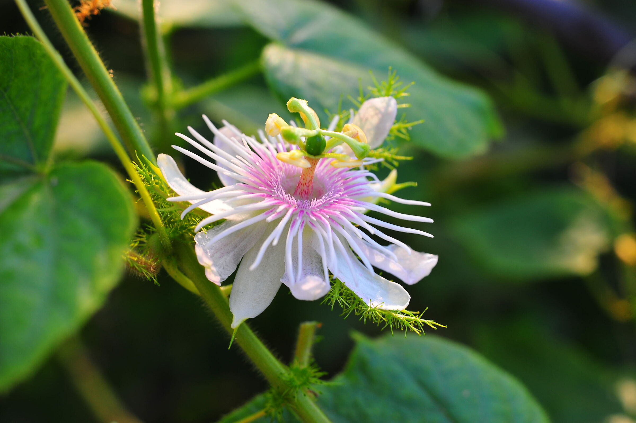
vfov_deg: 24.6
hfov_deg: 36.3
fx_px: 971
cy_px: 212
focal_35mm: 55
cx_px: 318
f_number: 8
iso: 400
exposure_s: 1/60
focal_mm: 55
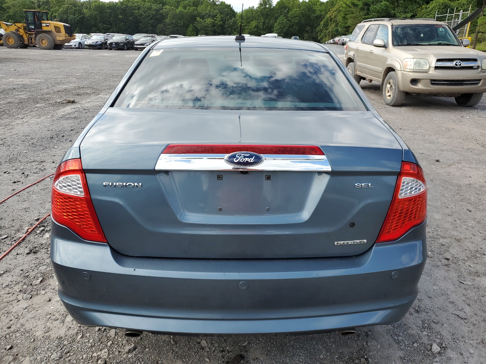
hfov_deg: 67.3
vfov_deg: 53.1
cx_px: 243
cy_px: 182
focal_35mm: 26
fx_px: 365
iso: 50
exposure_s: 1/1250
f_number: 1.5
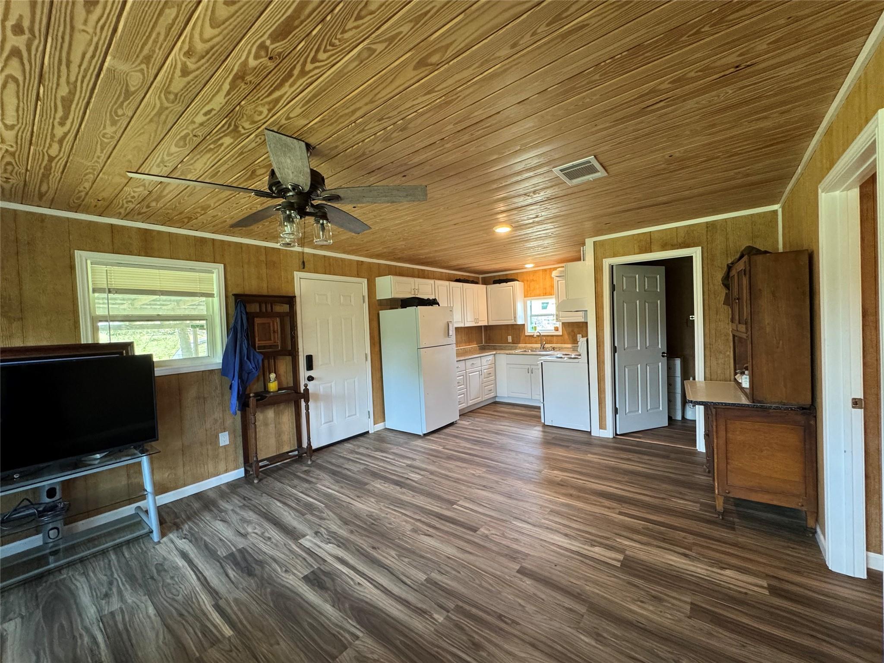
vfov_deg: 85.7
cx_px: 442
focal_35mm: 14
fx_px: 358
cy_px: 332
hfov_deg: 102.1
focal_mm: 2.22
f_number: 2.2
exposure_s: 1/60
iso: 320
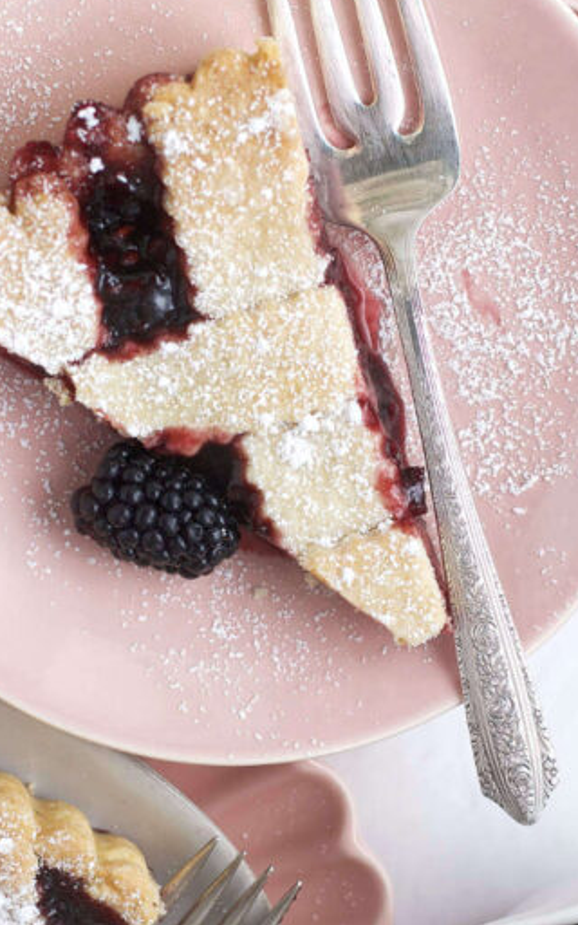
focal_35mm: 153
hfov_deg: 8.6
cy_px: 464
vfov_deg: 13.7
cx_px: 248
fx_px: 3856
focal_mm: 50
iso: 100
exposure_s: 1/125
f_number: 2.8
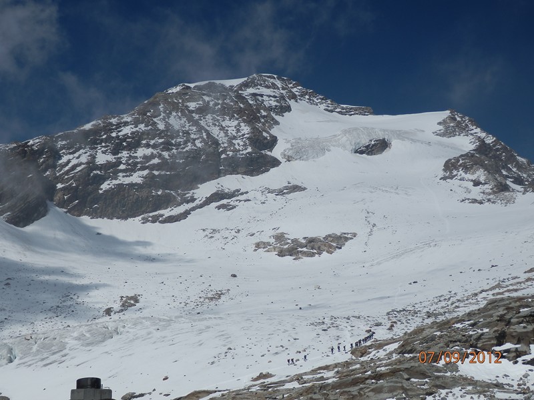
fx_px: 694
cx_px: 267
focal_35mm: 45
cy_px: 200
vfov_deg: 32.2
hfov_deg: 42.1
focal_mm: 8
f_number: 10.8
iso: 80
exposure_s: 1/400
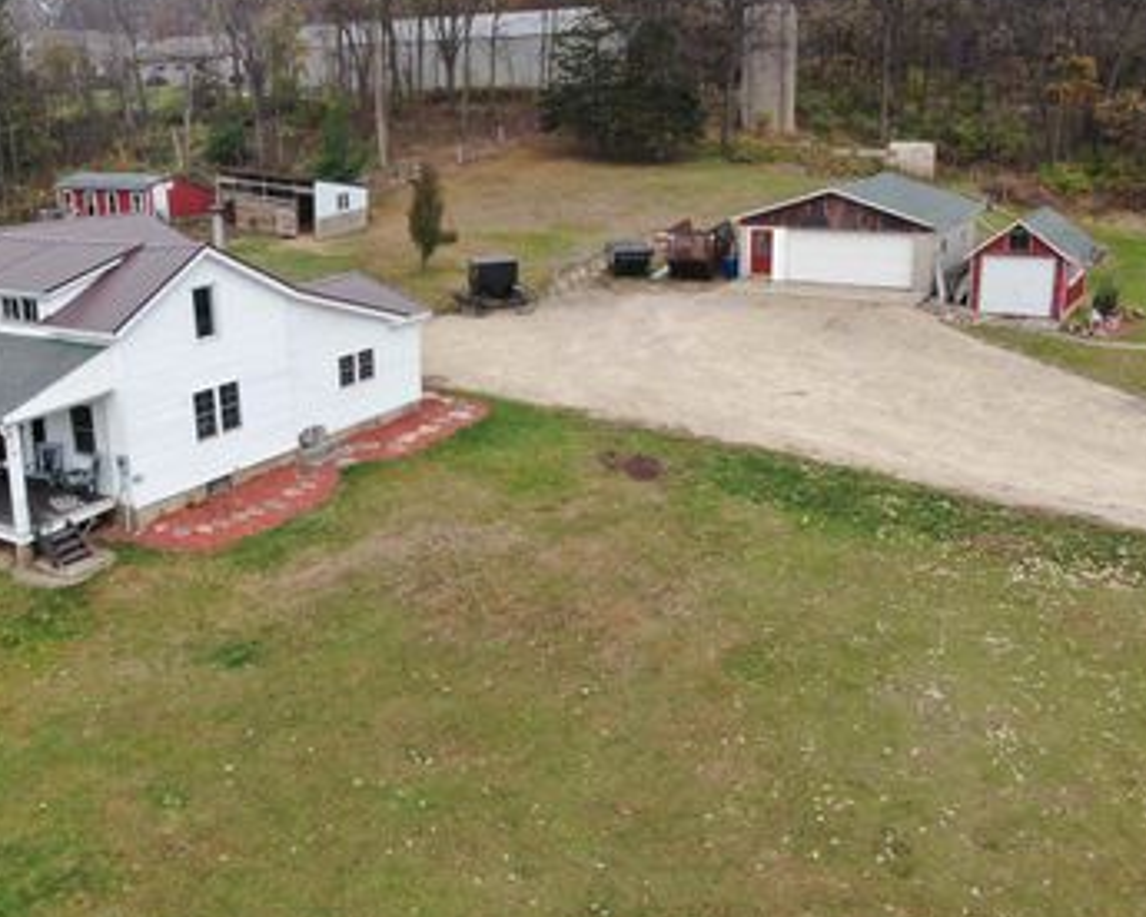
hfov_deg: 52.3
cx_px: 435
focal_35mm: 34
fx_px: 1153
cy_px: 360
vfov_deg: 43.1
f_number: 2.8
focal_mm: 4.39
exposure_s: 1/400
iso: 100
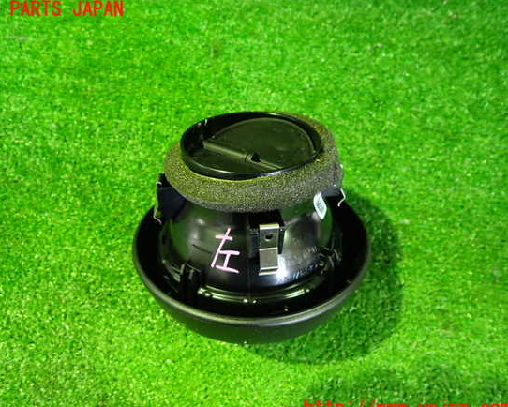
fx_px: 406
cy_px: 209
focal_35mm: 27
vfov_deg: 53.2
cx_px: 234
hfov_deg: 64.0
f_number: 2
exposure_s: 1/25
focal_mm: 4.5
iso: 800
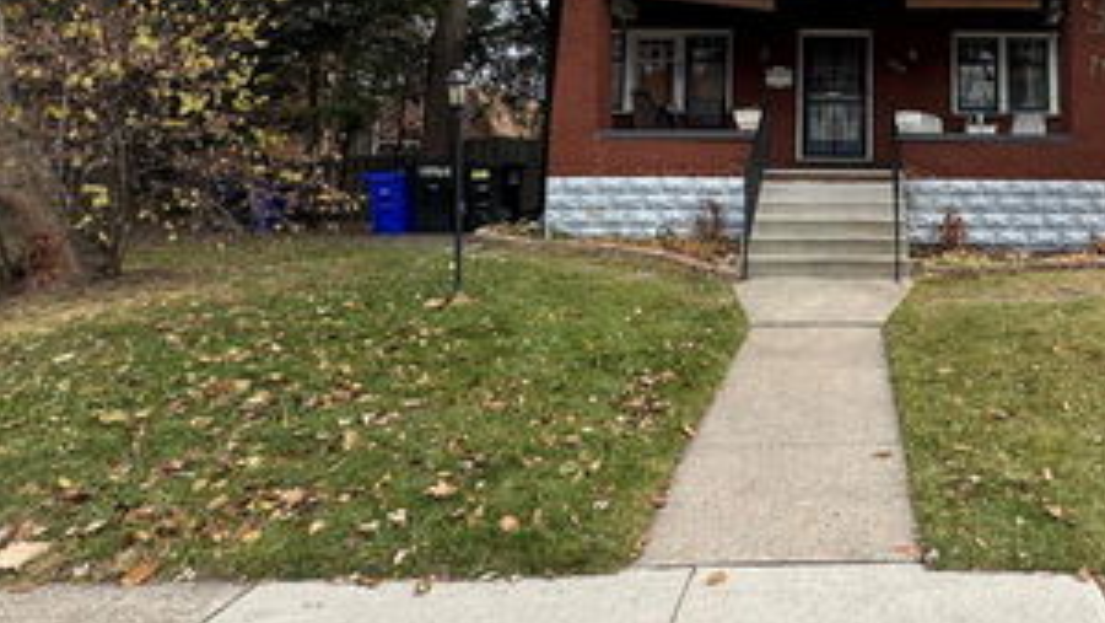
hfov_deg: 65.7
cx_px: 877
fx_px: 762
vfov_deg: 41.8
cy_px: 96
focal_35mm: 26
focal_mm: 2.22
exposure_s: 1/366
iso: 40
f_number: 2.2
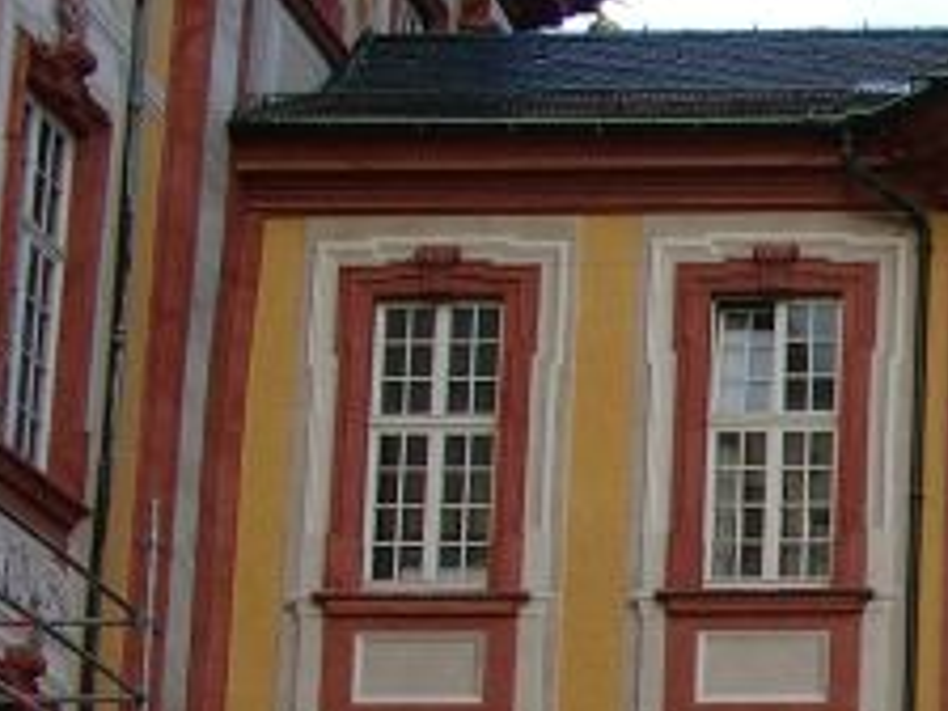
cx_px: 1456
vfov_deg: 9.8
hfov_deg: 12.5
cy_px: 652
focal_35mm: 150
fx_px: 4108
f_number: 4
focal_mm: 8.82
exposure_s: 1/208
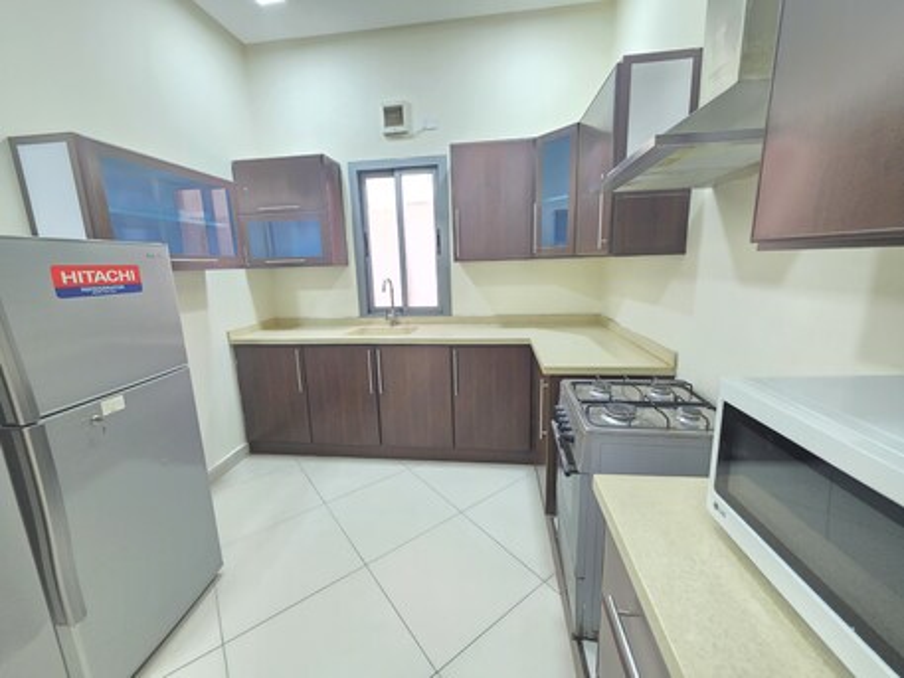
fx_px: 340
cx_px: 452
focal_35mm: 13
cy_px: 339
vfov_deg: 89.9
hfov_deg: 106.2
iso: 800
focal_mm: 2.2
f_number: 1.9
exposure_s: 1/50
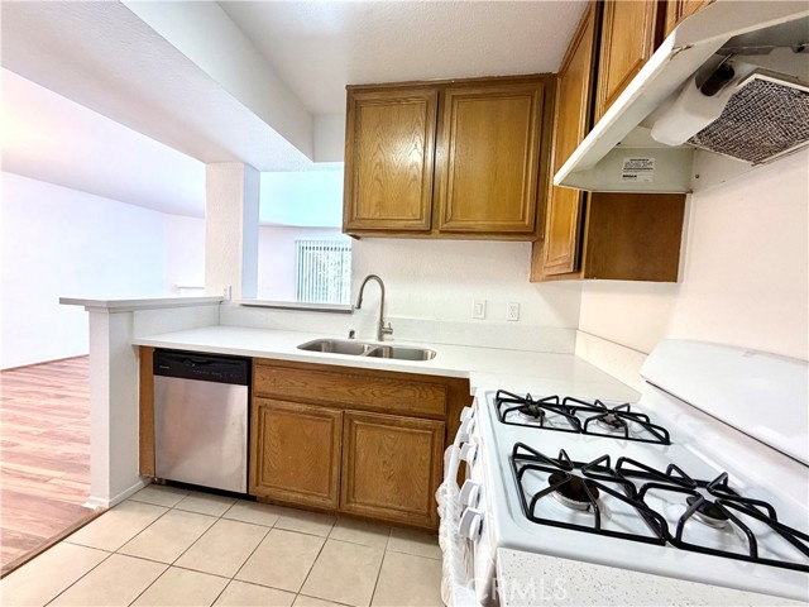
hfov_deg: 102.1
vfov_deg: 85.7
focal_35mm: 14
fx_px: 327
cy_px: 304
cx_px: 404
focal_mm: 2.22
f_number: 2.2
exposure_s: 1/60
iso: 250
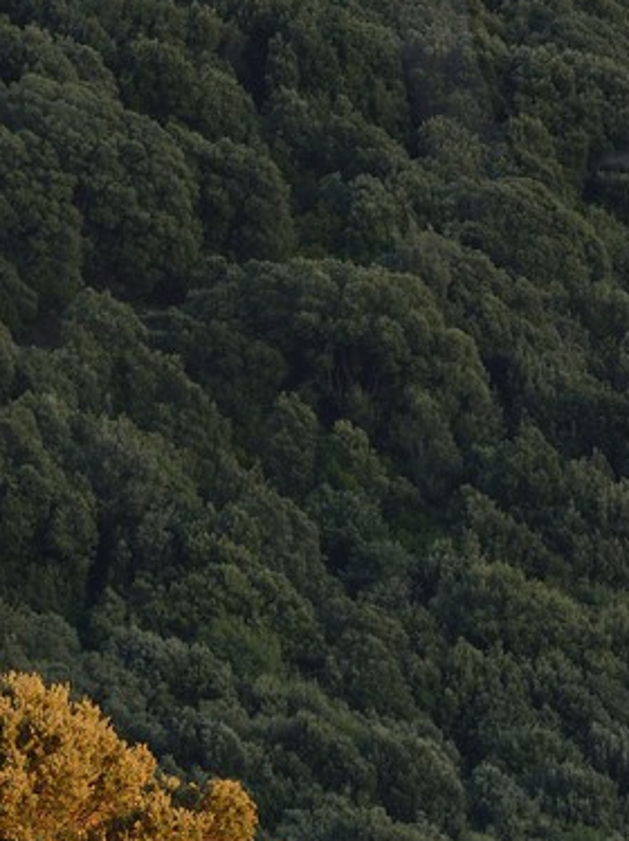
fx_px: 11182
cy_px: -101
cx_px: 1077
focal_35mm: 461
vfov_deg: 4.3
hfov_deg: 3.2
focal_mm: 112
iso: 400
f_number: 7.1
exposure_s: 1/125
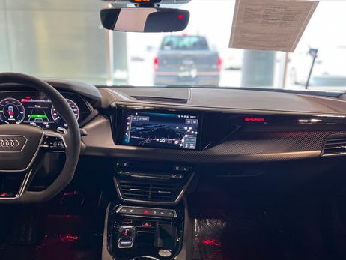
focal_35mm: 36
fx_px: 360
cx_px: 157
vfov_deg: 39.5
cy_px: 154
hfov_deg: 51.3
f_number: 1.5
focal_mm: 5.7
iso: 80
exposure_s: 1/60
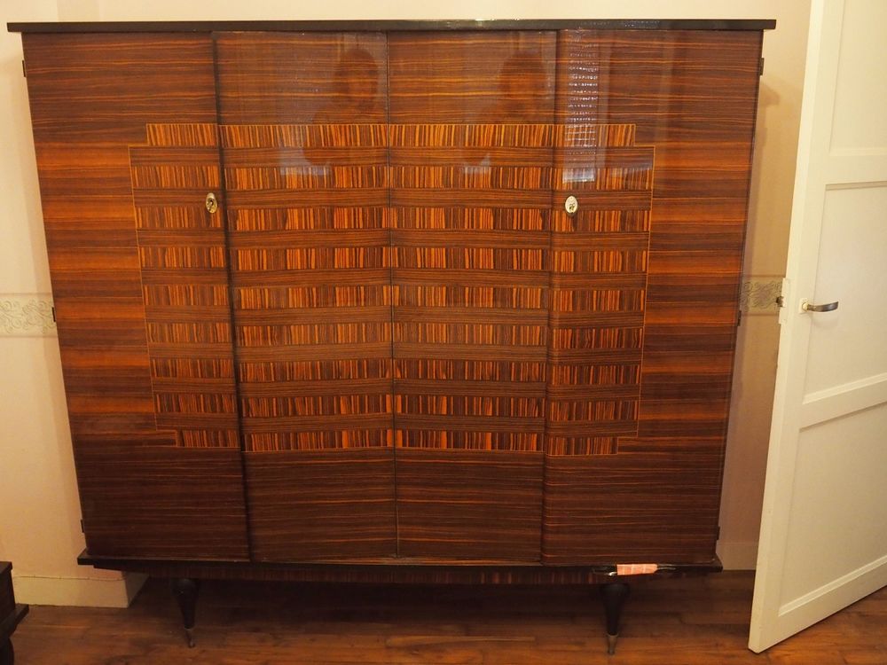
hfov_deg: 56.8
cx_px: 444
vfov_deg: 44.2
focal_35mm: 32
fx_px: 820
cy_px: 332
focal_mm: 6.7
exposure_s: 1/10
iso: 800
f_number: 2.8
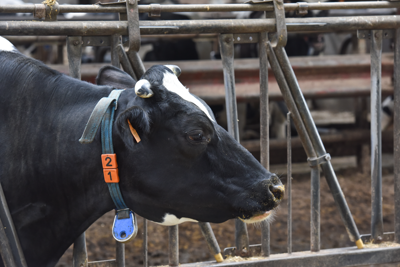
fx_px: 1444
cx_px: 200
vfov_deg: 10.5
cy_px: 134
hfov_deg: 15.8
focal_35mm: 130
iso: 1600
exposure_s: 1/50
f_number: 5
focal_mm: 130
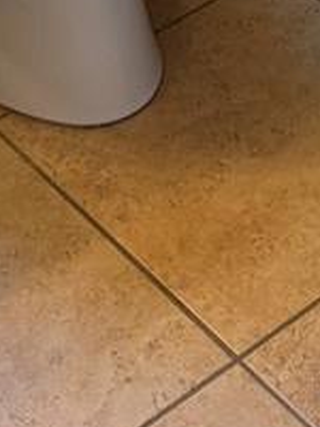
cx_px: 224
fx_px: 1775
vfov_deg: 10.6
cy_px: -754
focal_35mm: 144
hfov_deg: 10.3
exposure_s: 1/60
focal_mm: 6.76
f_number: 1.78
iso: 200
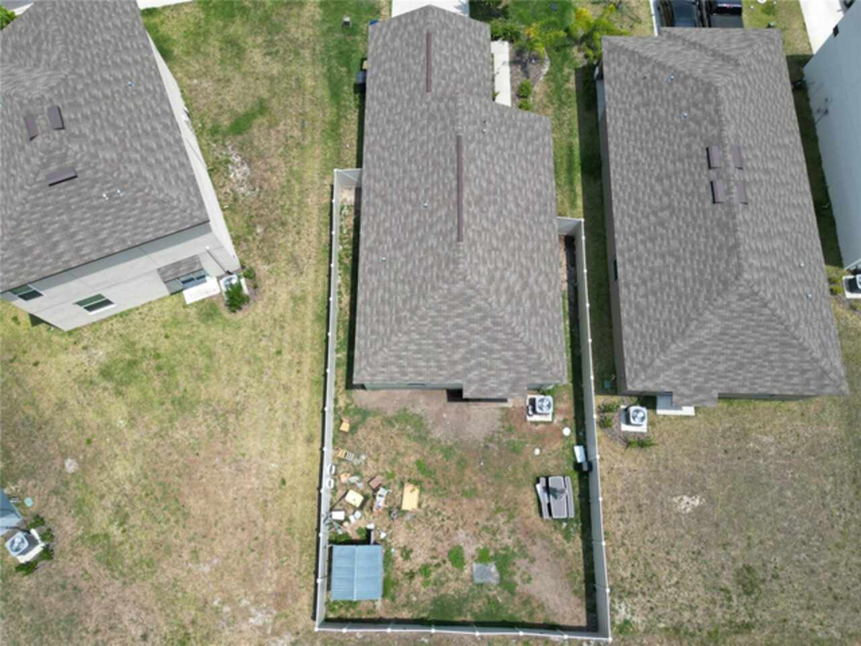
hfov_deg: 71.6
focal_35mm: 24
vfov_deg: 56.8
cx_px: 430
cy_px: 323
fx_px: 597
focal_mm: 6.72
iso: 100
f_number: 1.7
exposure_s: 1/2500
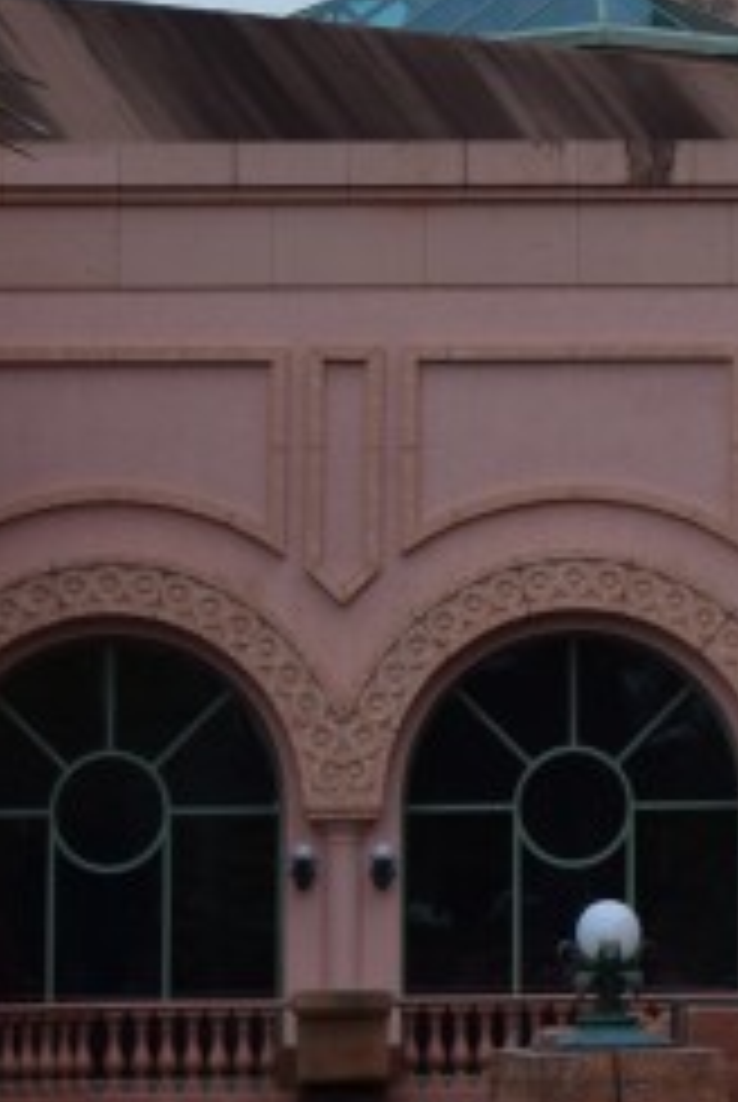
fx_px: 8095
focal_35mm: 264
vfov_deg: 7.7
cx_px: 1040
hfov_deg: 5.2
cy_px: -540
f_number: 9
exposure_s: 1/200
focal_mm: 48
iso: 100
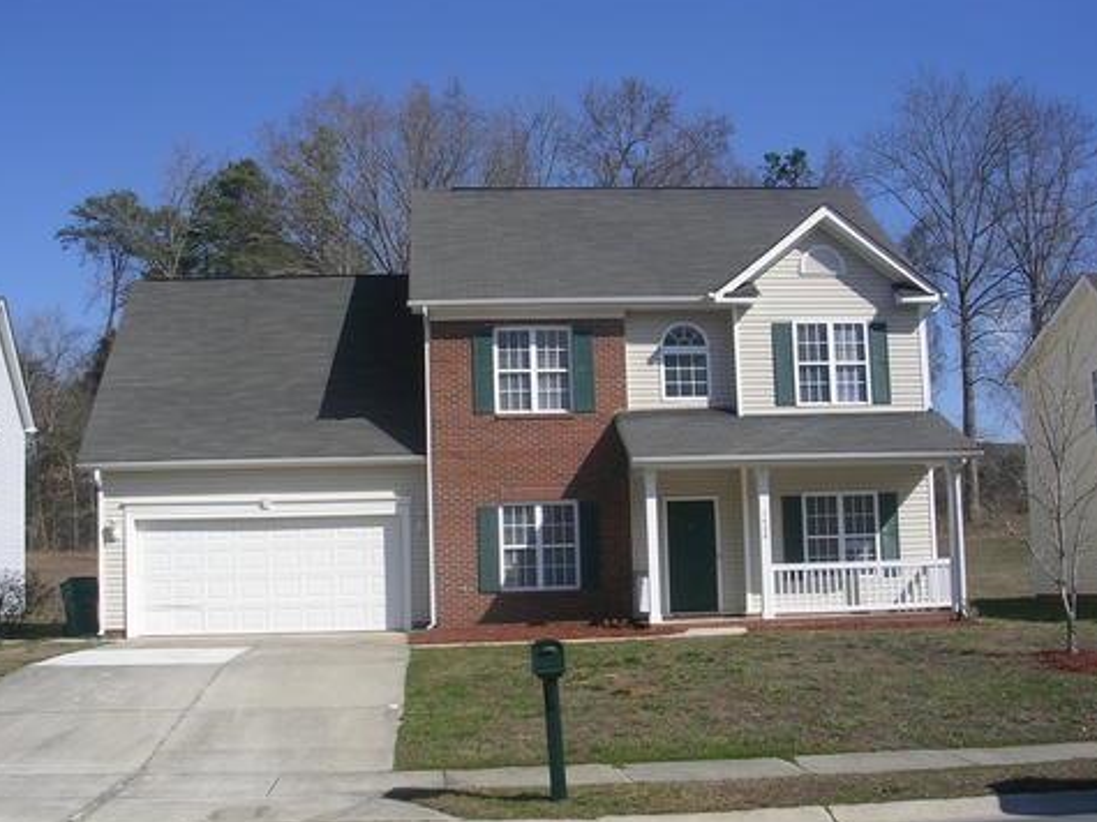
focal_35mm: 41
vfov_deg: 35.1
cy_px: 427
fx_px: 1299
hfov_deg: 45.8
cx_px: 540
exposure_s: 1/436
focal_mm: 5.8
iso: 50
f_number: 5.6
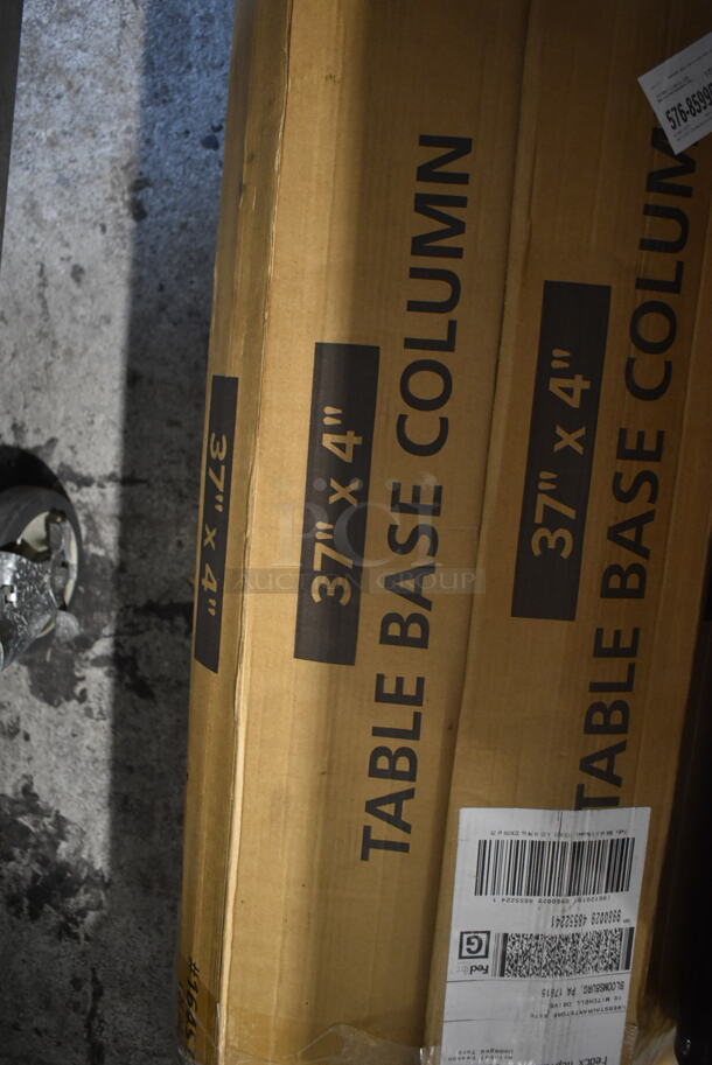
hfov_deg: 43.7
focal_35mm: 30
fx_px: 889
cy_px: 532
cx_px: 356
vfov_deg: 61.9
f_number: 3.8
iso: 1600
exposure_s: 1/30
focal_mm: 20
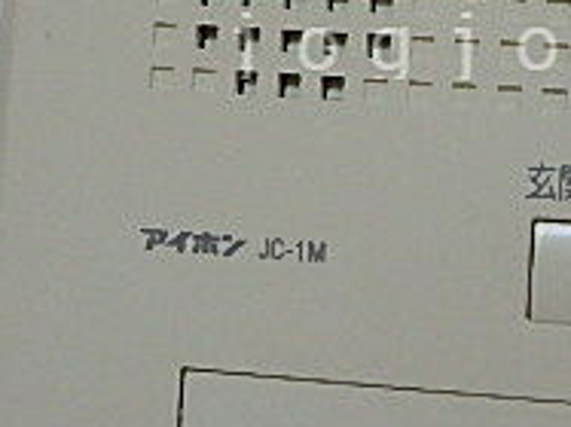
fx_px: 1187
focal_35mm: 72
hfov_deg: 26.7
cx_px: 437
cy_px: 43
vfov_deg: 20.0
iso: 640
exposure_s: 1/125
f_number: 3.5
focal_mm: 3.7
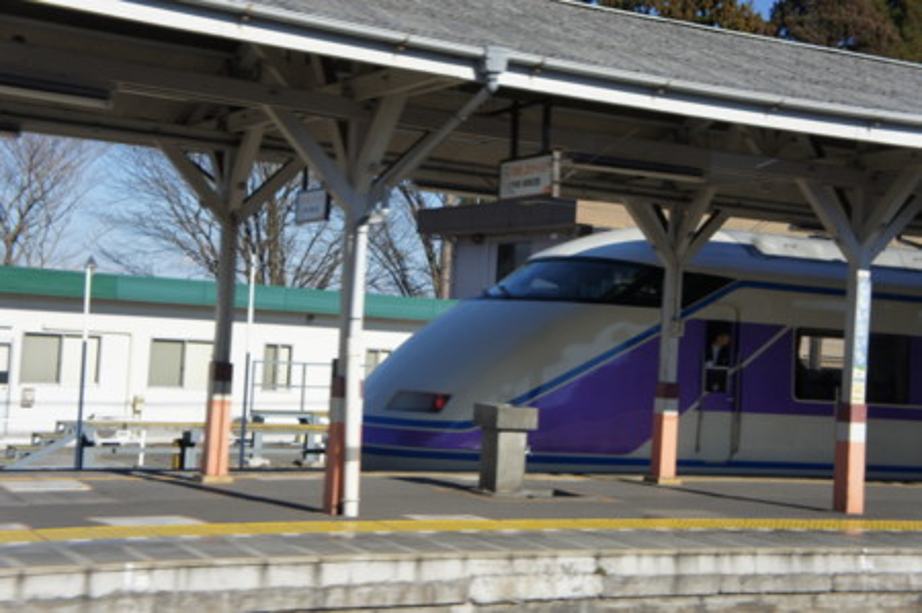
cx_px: 461
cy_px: 306
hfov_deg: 36.0
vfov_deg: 24.3
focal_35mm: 56
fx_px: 1420
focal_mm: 37
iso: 200
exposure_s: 1/250
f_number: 8
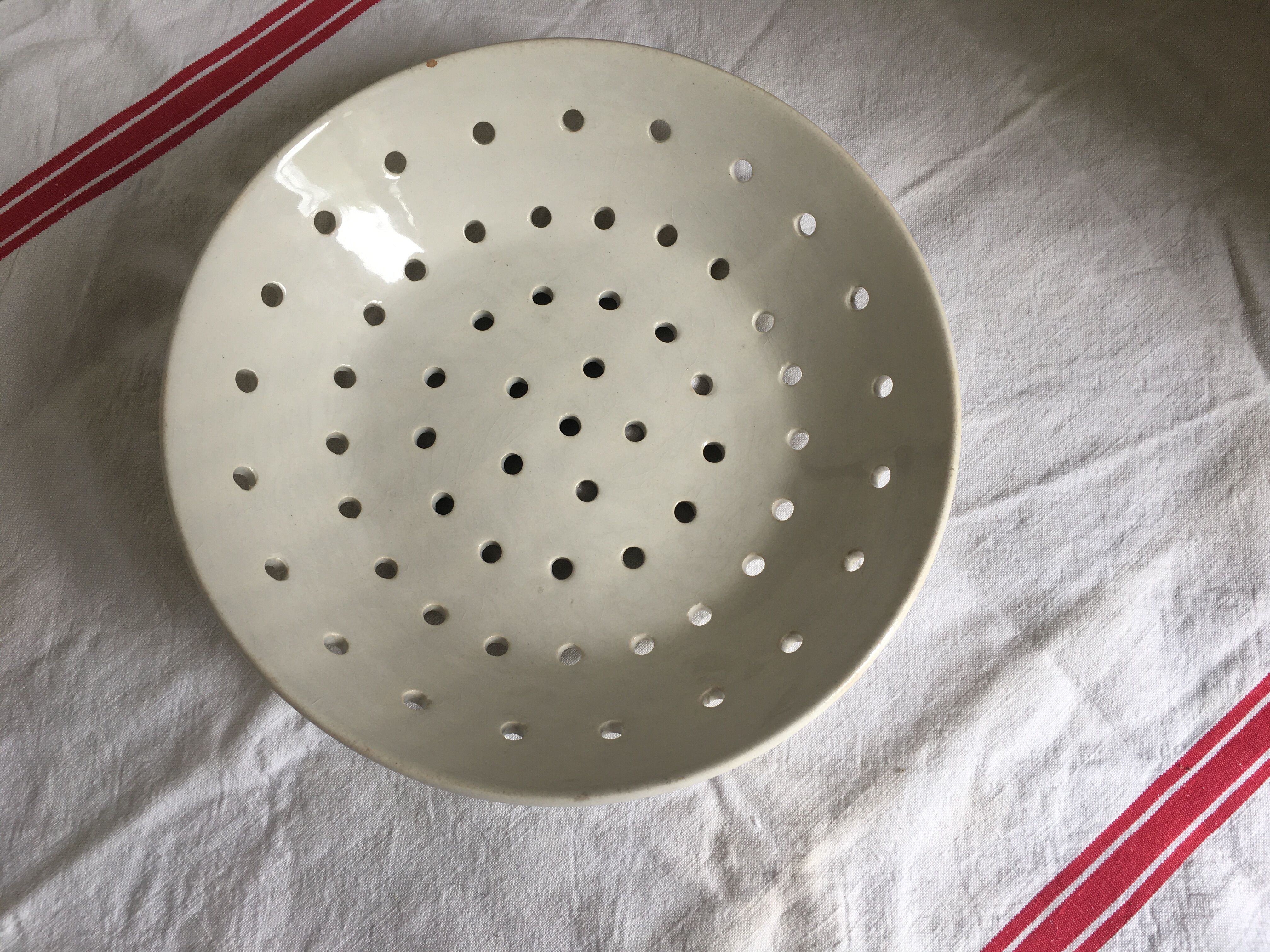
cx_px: 635
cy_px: 476
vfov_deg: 48.2
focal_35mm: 29
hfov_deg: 61.7
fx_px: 1064
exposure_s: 1/100
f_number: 2.2
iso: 32
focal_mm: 4.15
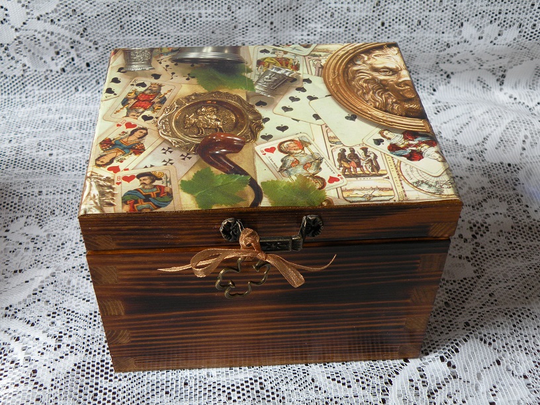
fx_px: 655
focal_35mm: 42
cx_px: 270
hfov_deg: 44.8
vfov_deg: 34.3
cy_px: 202
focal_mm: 7.4
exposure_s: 1/66.7
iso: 109
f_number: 3.2
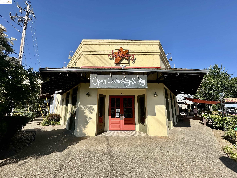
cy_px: 89
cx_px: 118
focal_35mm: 14
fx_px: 96
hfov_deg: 102.1
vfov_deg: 85.7
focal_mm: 2.22
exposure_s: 1/2398
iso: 50
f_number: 2.2
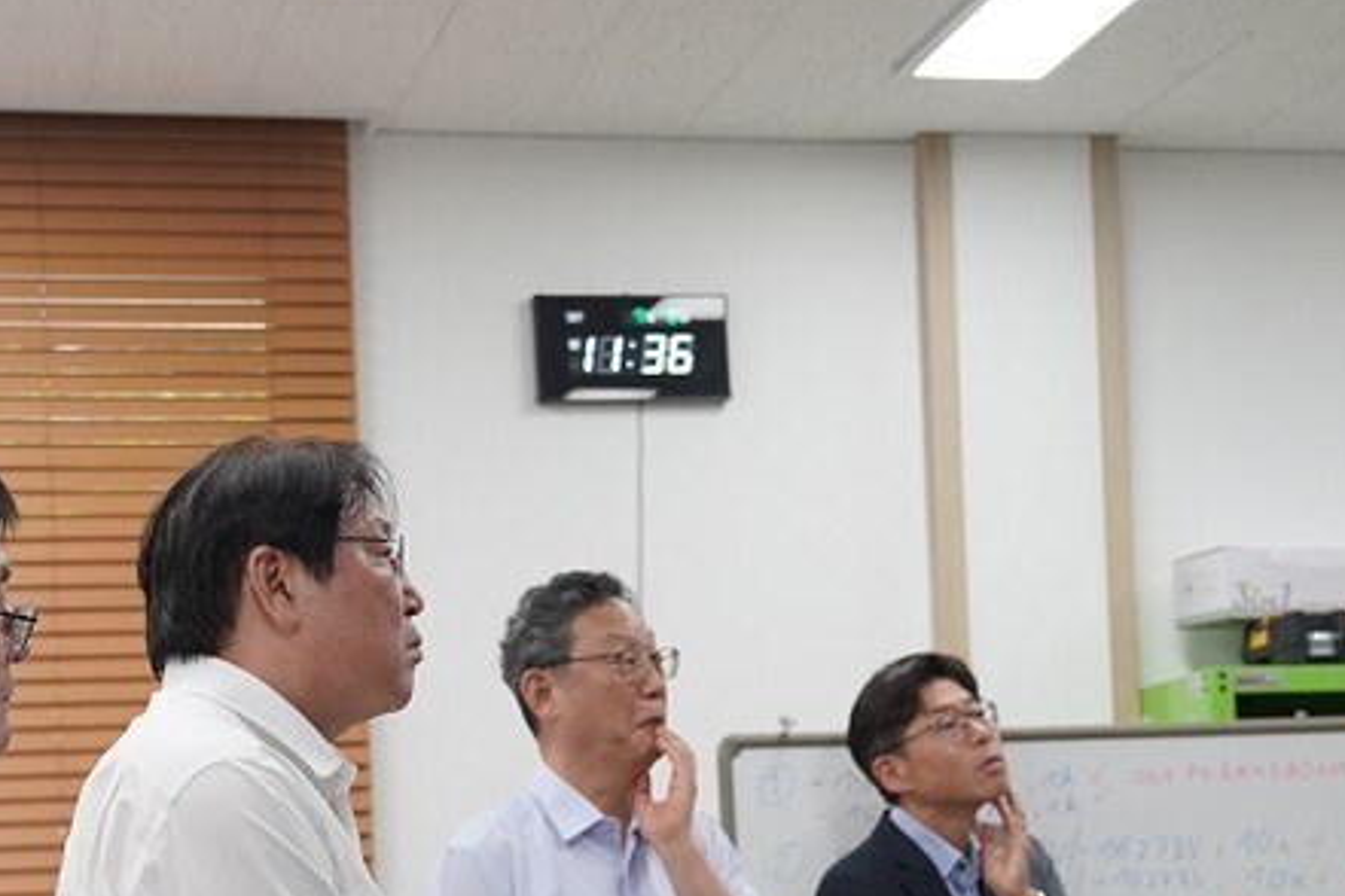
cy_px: 884
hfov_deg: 23.4
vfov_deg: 15.4
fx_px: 3250
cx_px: 705
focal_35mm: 87
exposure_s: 1/160
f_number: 4
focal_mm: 40
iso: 1000
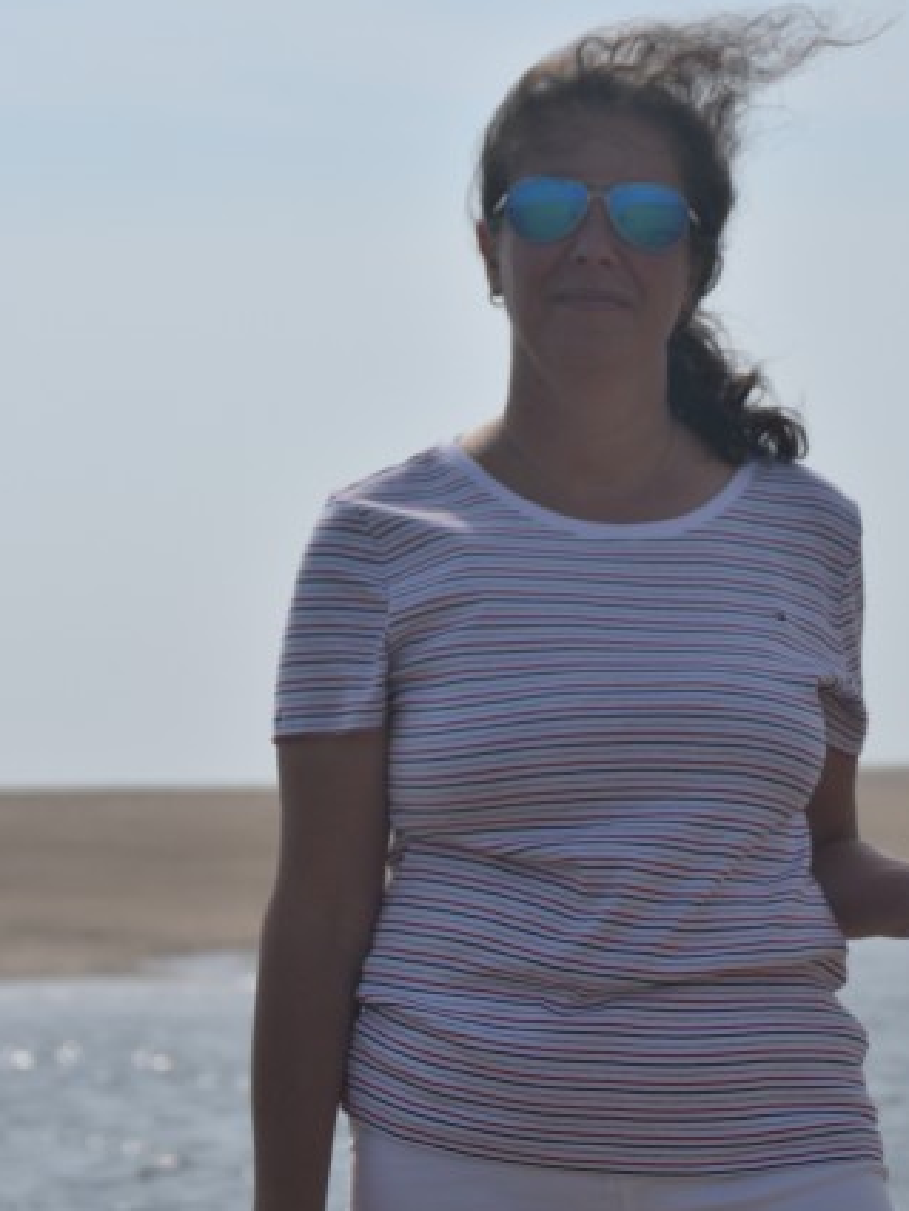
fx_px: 5984
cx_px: 587
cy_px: 516
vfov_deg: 11.6
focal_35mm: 171
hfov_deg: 8.7
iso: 200
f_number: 5
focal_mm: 70
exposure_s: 1/4000
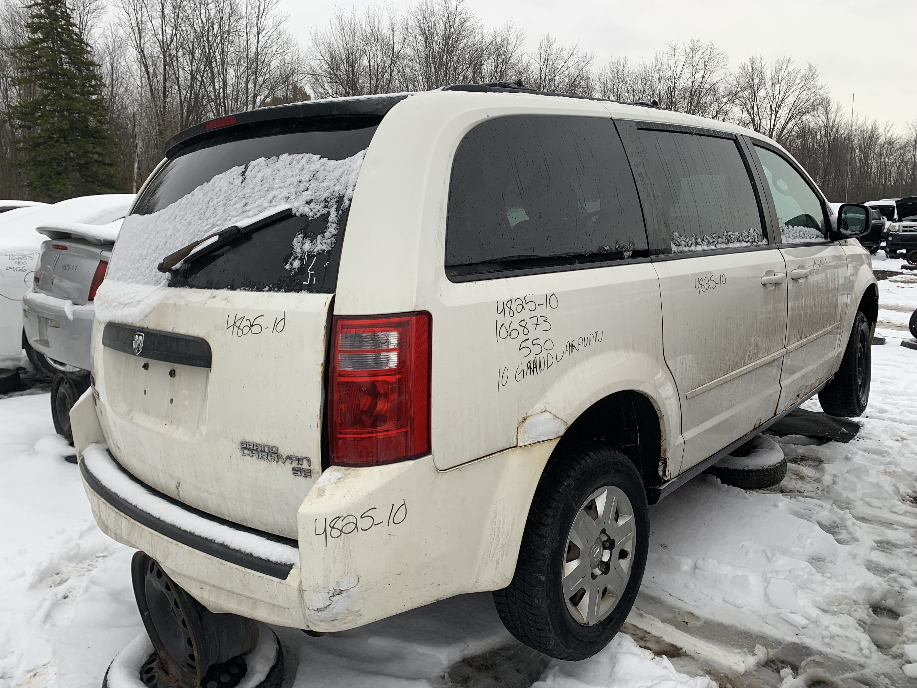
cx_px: 458
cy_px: 344
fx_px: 689
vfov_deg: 53.1
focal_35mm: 26
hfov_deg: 67.3
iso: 25
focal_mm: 4.25
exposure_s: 1/201
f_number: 1.8
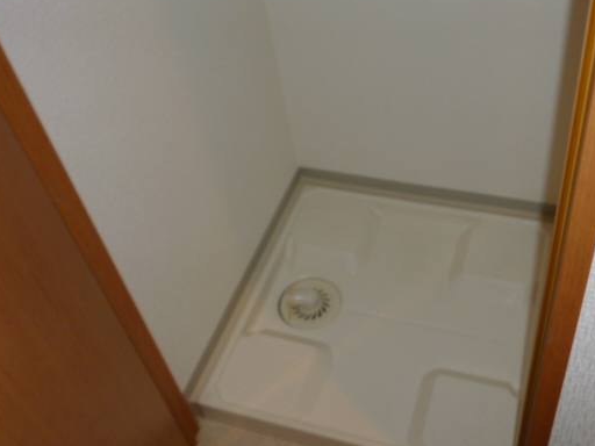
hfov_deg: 46.7
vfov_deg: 35.8
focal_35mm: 40
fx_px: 688
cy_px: 170
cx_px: 339
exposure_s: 1/60
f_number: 3.3
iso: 125
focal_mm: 5.7
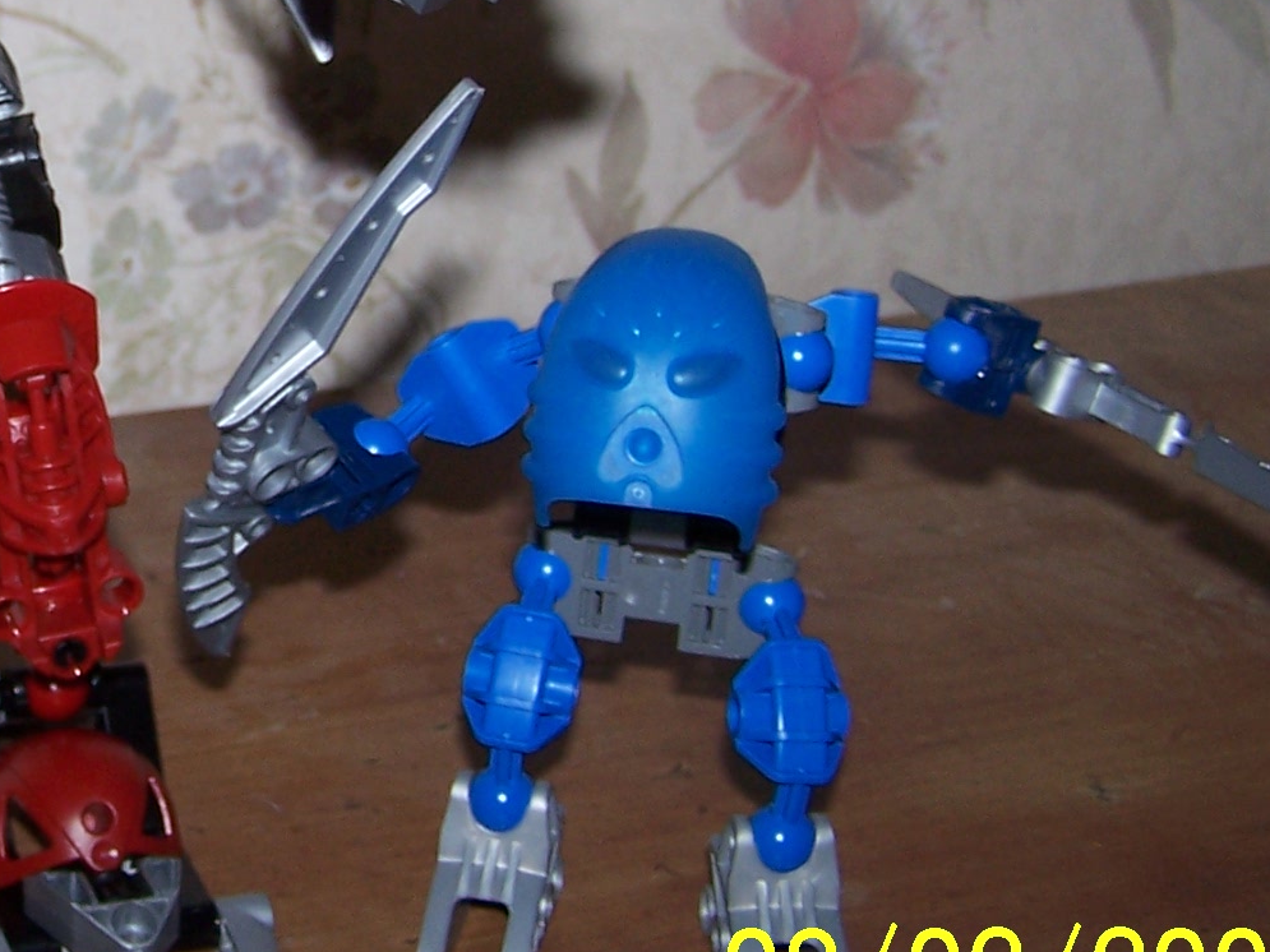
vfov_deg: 16.6
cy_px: 147
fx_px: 3228
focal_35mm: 88
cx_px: 27
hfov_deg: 21.5
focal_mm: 6.3
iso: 80
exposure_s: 1/60
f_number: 2.8
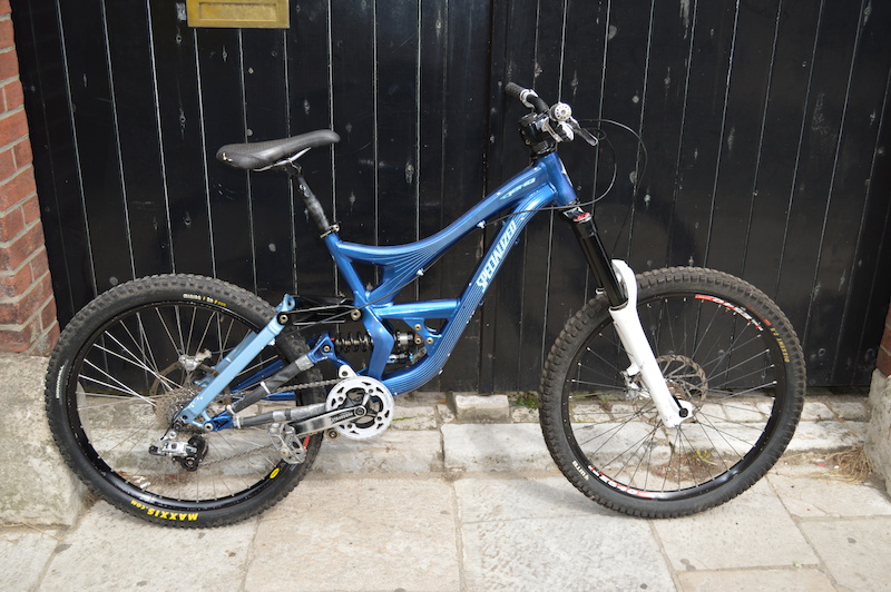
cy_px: 296
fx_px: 890
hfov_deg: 53.2
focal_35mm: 36
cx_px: 446
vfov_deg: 36.8
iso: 100
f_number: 4
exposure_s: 1/200
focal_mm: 24
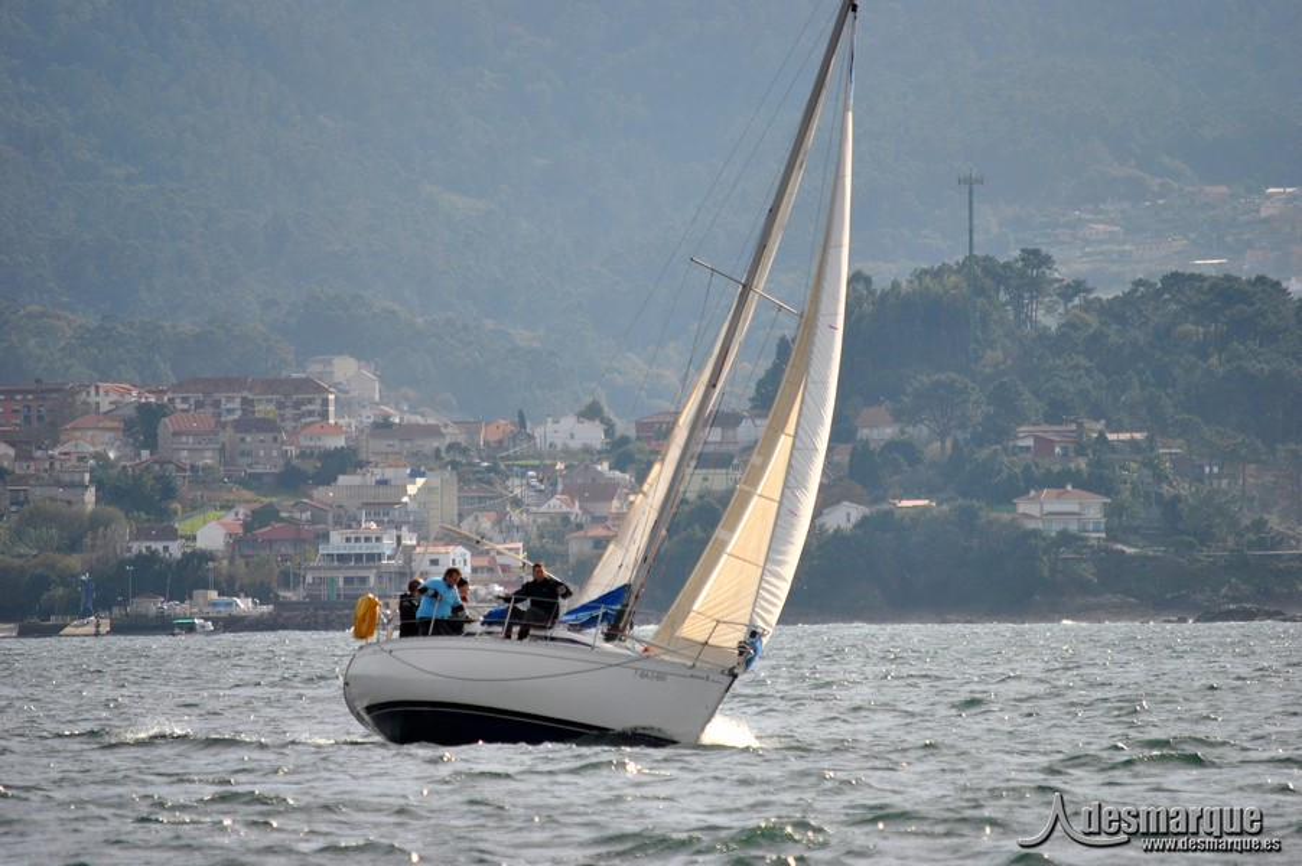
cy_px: 433
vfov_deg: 4.6
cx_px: 651
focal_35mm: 300
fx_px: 10842
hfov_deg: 6.9
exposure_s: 1/1000
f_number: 5.6
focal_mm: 200
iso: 200
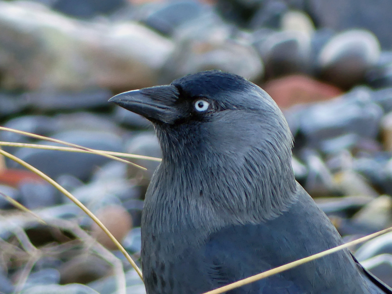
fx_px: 13588
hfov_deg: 1.7
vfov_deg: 1.2
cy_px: 147
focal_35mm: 1200
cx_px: 196
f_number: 2.8
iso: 160
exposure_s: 1/125
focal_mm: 108
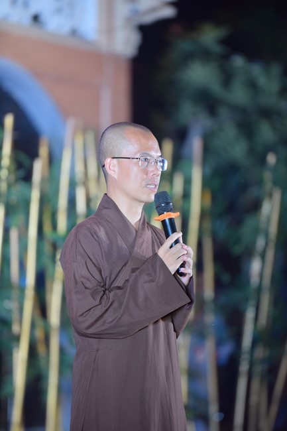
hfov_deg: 6.9
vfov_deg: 10.3
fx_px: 2393
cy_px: 216
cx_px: 144
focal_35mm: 200
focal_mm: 200
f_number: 3.2
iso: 400
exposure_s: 1/160
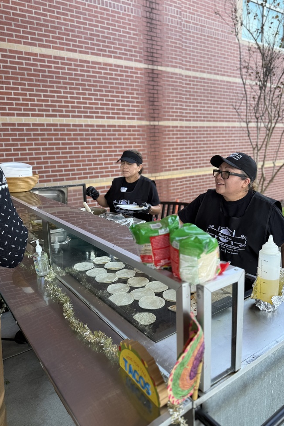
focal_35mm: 26
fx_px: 308
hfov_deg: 49.5
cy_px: 216
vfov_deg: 69.4
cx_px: 150
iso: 64
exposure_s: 1/129
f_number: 1.78
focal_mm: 6.76
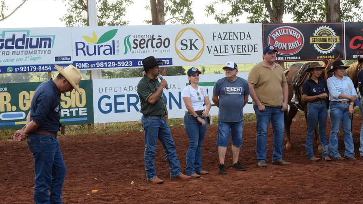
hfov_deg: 26.8
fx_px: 760
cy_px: 97
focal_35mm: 79
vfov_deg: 15.3
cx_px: 182
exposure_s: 1/320
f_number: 9
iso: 800
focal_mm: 50
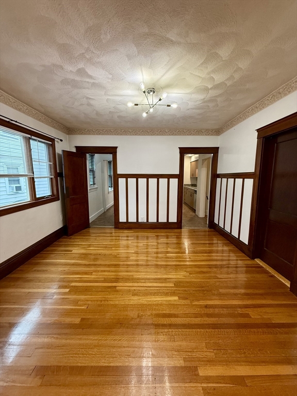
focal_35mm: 14
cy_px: 198
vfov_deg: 102.1
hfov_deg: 85.7
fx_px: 160
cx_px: 148
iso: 320
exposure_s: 1/120
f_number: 2.2
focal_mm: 2.22
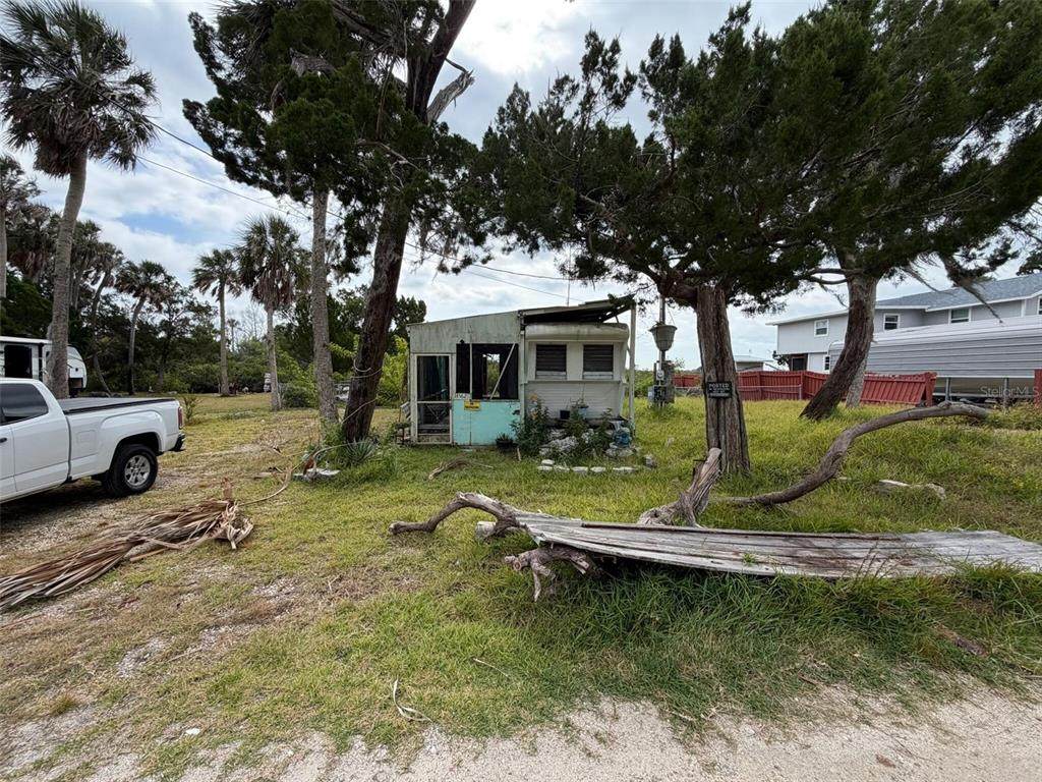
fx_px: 421
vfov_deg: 85.7
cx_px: 521
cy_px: 391
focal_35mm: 14
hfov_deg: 102.1
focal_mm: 2.22
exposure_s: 1/770
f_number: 2.2
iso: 40
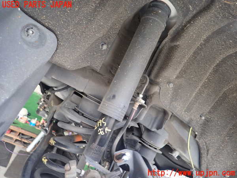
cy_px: 89
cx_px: 118
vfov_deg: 54.9
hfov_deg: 69.4
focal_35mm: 25
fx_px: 171
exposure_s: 1/30
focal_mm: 4.5
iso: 320
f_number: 2
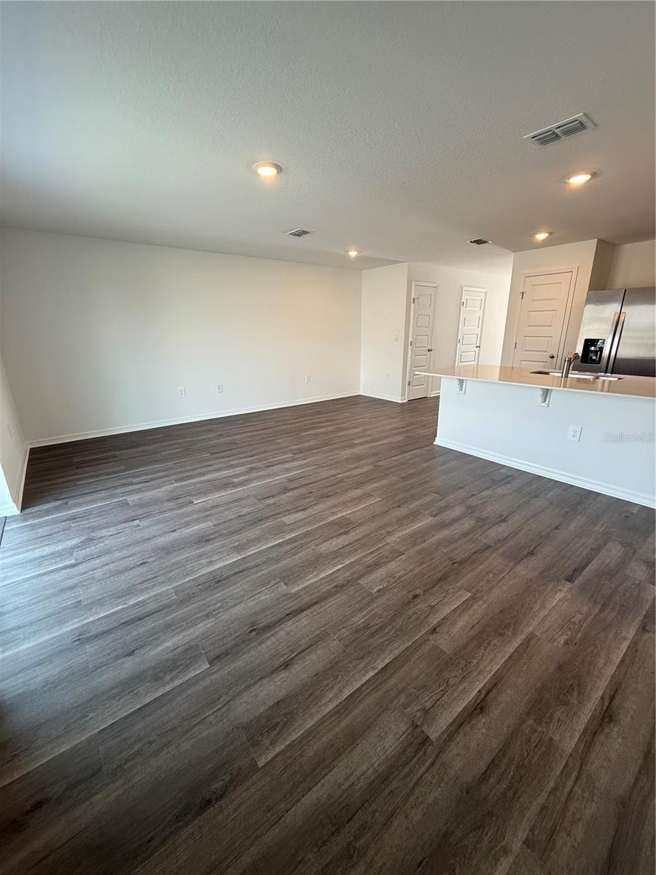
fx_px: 354
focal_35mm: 14
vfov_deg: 102.1
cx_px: 328
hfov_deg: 85.7
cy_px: 438
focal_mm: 2.22
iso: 125
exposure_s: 1/120
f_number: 2.2
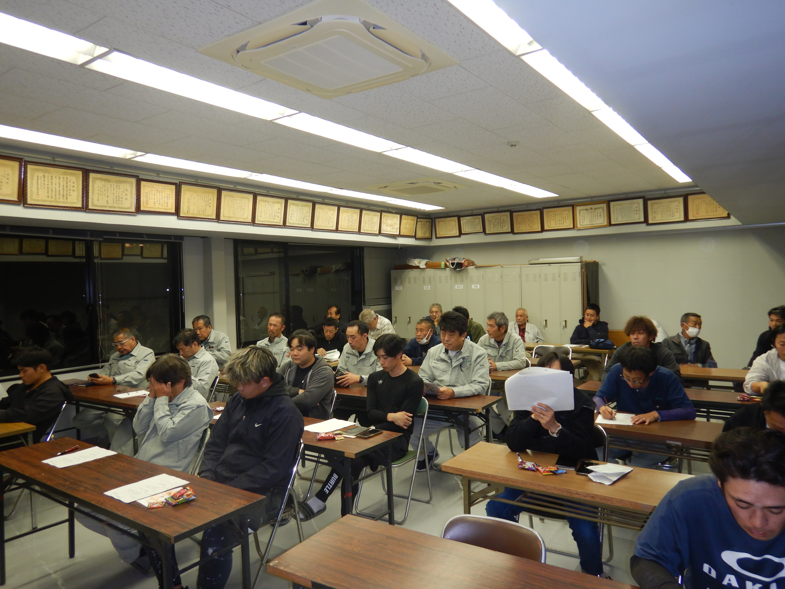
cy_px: 294
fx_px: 544
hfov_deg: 71.6
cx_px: 392
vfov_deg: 56.8
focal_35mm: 24
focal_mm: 4.3
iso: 140
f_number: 2.8
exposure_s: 1/30
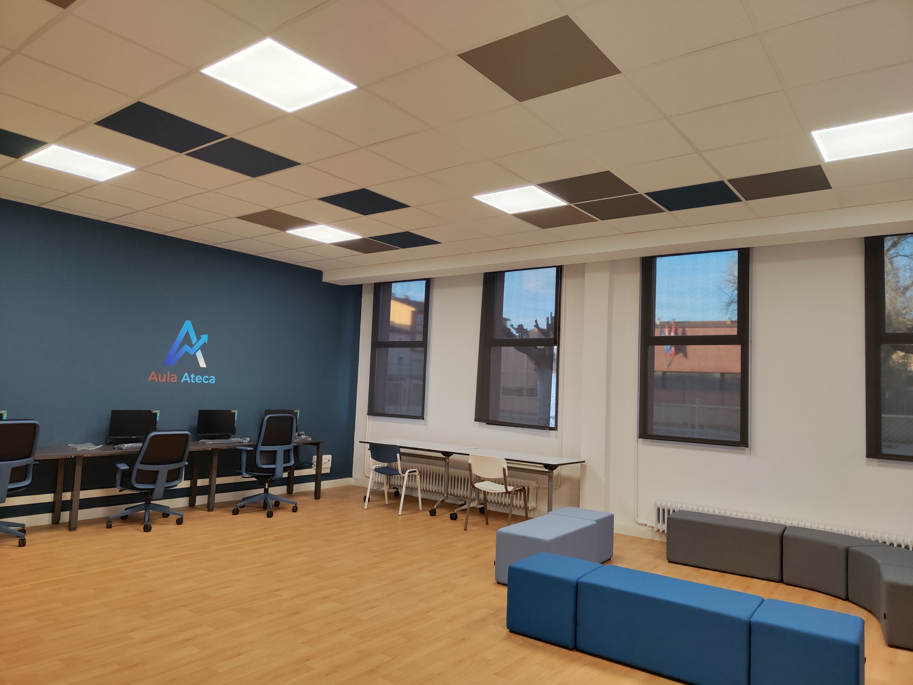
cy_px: 342
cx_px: 456
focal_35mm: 24
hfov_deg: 71.6
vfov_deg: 56.8
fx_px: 633
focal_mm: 5.59
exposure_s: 1/101
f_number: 1.88
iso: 50
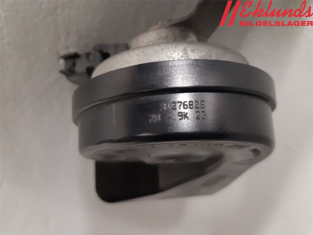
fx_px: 235
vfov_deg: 53.1
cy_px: 118
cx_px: 156
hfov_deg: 67.3
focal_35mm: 26
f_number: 1.7
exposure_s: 1/25
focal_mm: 3.93
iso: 250
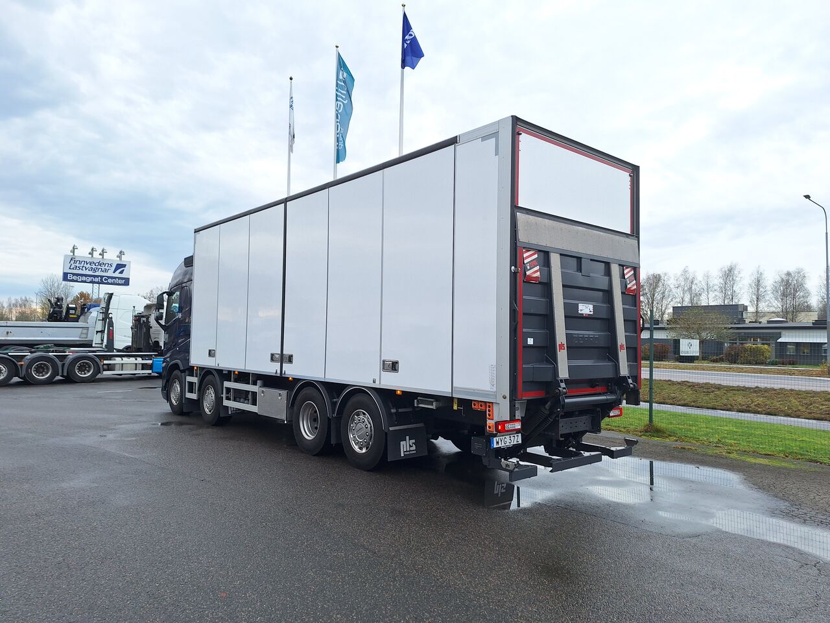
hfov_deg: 73.9
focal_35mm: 23
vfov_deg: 58.9
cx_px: 415
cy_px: 312
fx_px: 551
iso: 40
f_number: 1.8
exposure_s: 1/311
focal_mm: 5.54
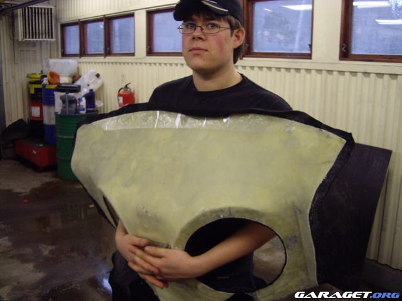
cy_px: 150
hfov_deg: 49.0
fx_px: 441
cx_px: 201
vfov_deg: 37.7
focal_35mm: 38
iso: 200
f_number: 2.7
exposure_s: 1/50
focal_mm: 6.2
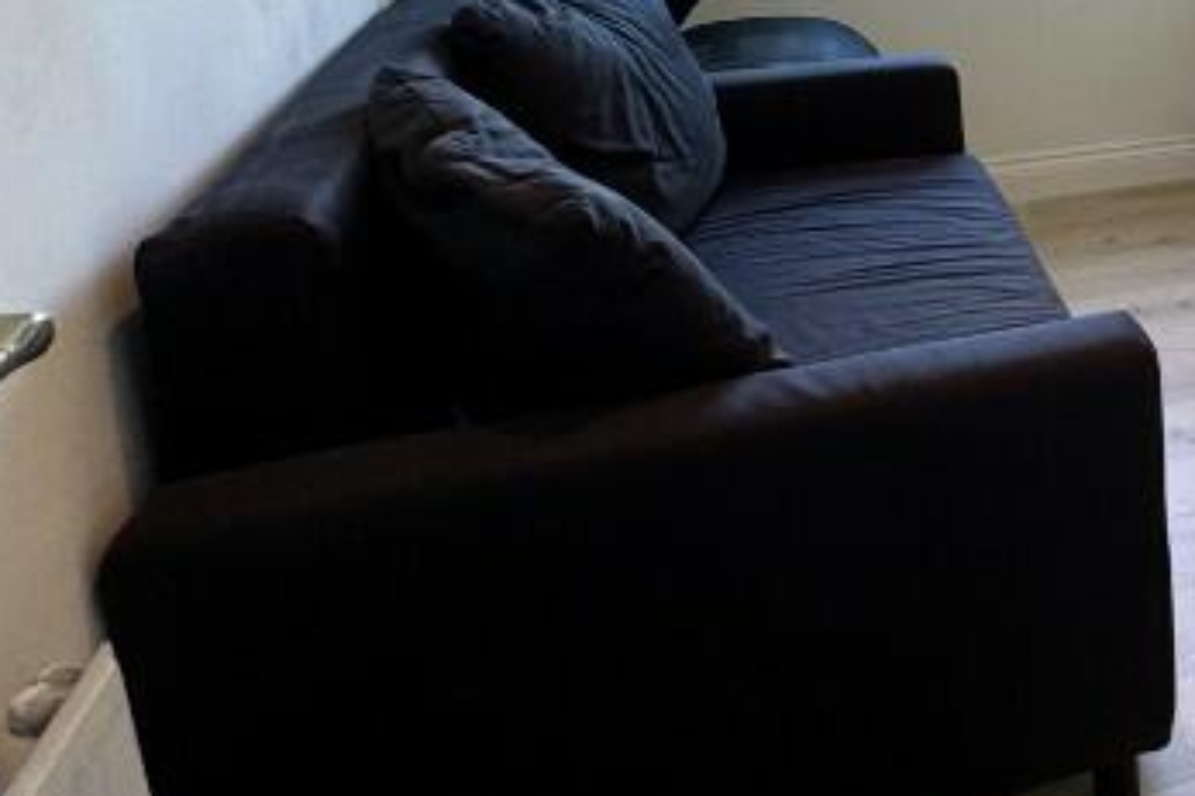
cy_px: 76
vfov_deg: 29.8
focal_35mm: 43
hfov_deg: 33.9
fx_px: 1427
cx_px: 1526
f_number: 2.2
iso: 200
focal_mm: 2.22
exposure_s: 1/100
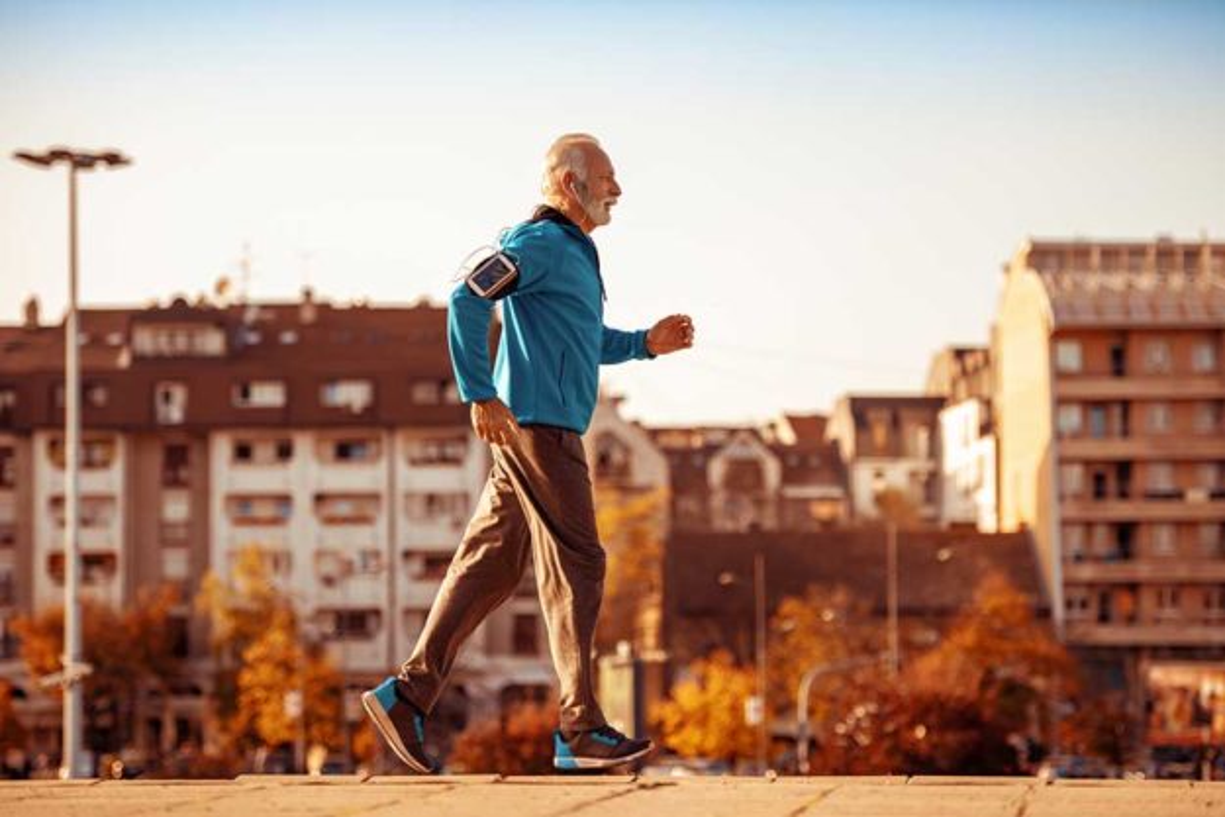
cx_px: 612
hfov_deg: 18.6
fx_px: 3744
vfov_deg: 12.5
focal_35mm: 110
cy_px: 408
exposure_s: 1/500
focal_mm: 110
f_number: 2.8
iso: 100
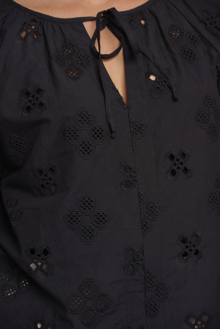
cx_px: 110
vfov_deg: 15.2
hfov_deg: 10.2
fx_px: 1237
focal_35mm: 135
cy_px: 164
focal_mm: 135
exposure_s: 1/160
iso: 125
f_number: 8
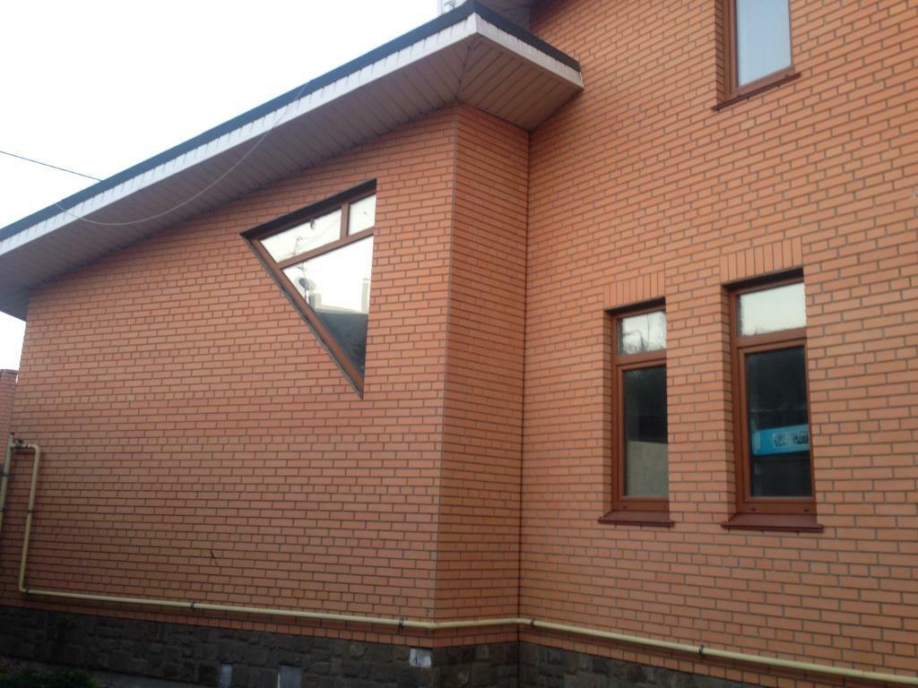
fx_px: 875
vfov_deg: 42.9
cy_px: 344
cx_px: 459
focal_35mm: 33
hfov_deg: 55.4
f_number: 2.4
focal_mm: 4.12
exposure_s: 1/20
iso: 50
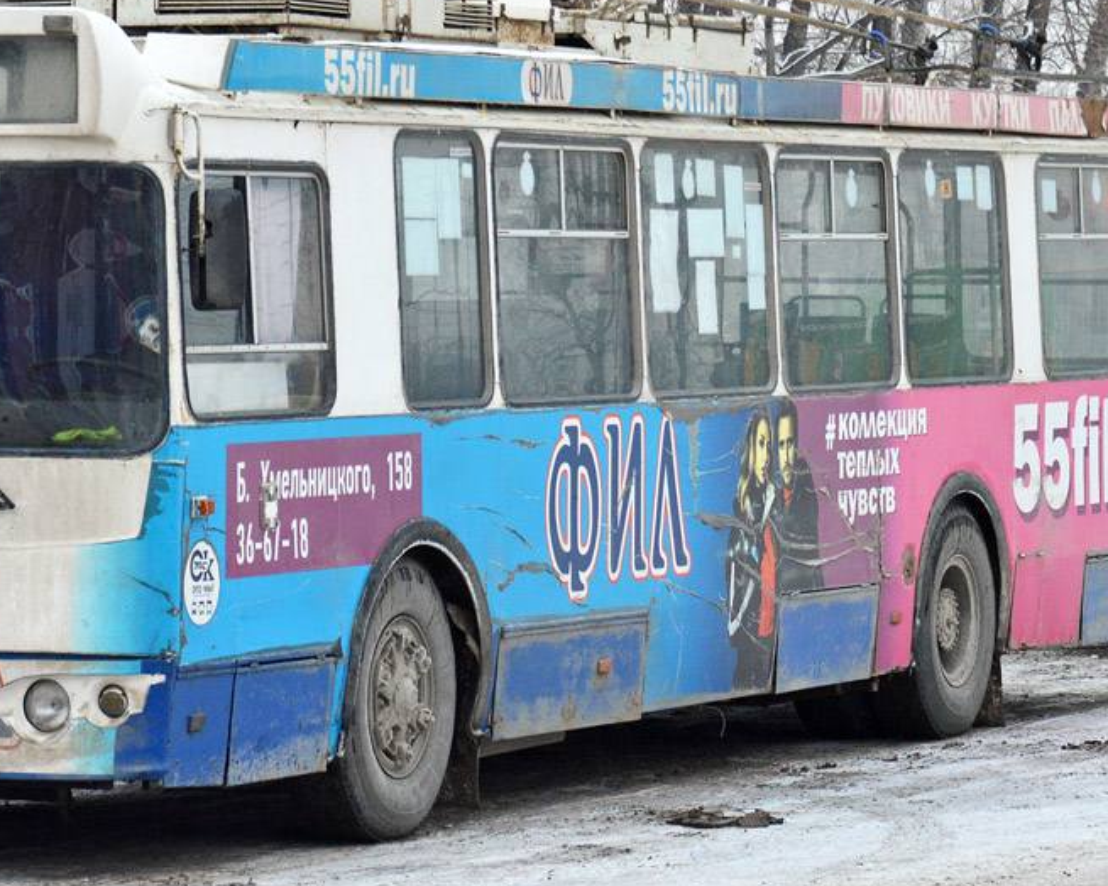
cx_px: 376
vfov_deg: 7.7
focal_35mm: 200
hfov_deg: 9.6
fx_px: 6559
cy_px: 171
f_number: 6.3
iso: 400
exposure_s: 1/250
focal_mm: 62
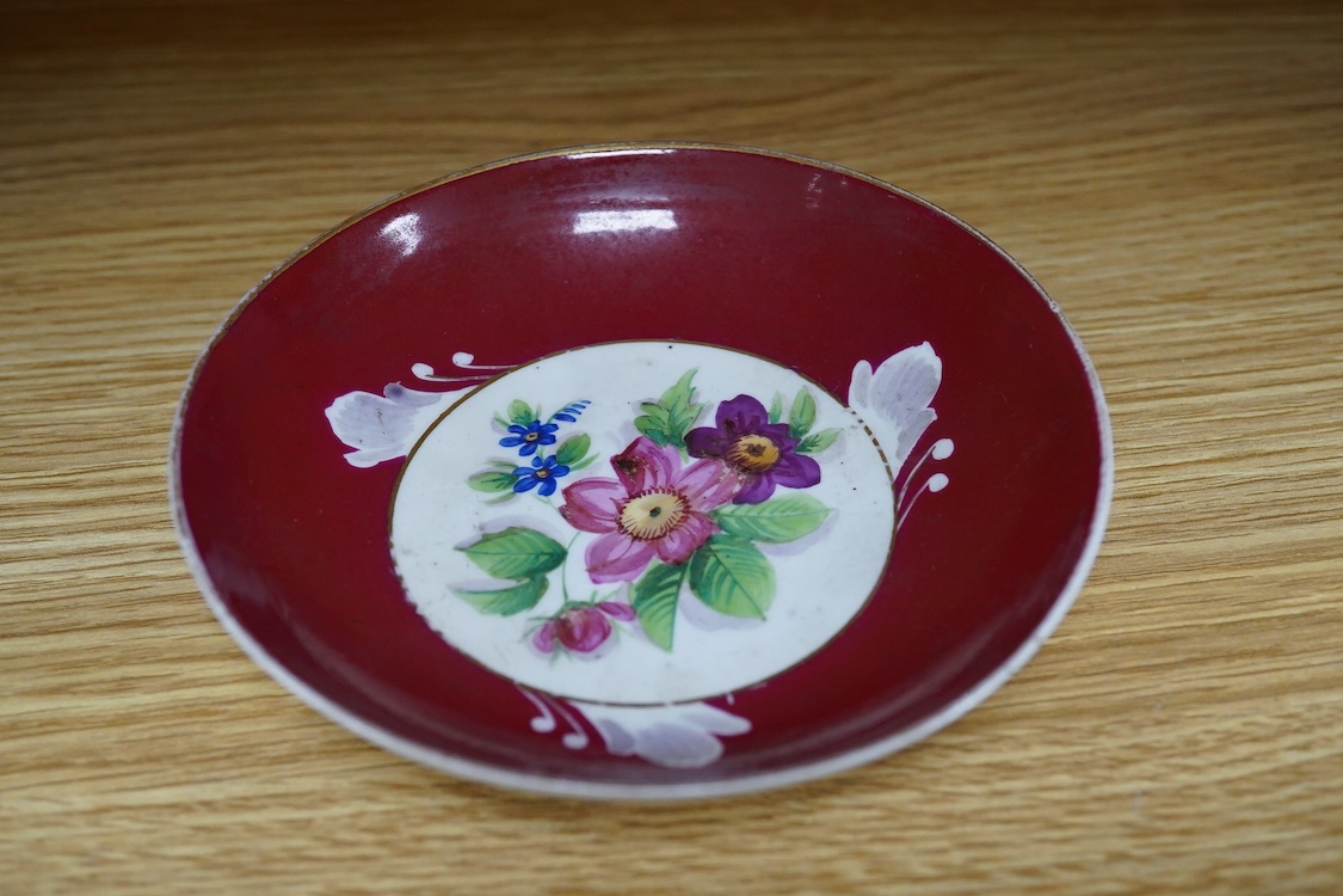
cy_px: 448
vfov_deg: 29.9
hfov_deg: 43.6
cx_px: 672
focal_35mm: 45
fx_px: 1679
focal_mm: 30
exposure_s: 1/160
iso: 2500
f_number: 8
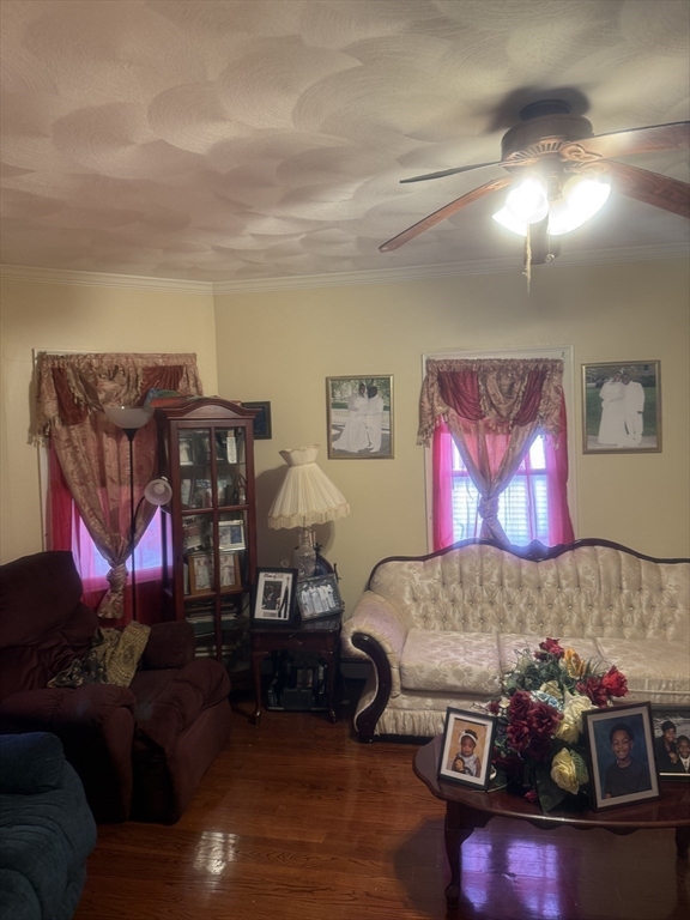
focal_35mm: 24
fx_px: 638
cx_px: 345
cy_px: 460
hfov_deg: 56.8
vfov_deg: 71.6
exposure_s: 1/60
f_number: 1.78
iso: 160
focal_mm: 6.76
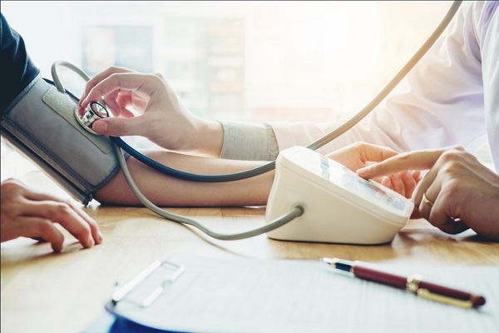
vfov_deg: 24.2
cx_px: 250
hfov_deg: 35.6
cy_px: 166
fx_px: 776
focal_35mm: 56
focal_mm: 37.4
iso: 200
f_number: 3.6
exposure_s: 1/400
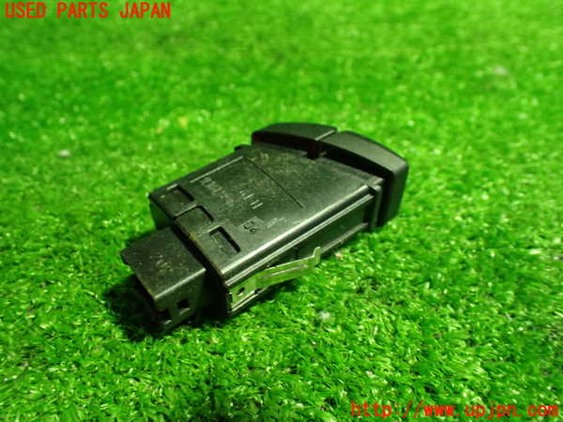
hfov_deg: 60.0
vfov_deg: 46.8
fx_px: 488
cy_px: 211
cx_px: 282
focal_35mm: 30
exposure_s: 1/60
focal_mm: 5.4
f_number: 2.3
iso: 800
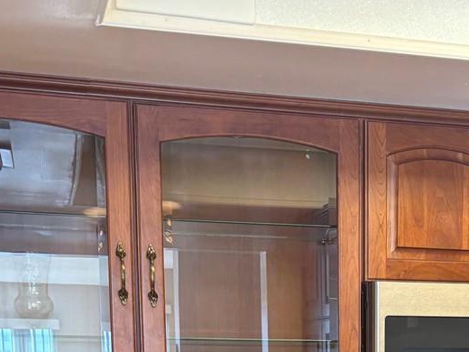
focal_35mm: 80
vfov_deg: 16.7
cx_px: 393
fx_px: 1084
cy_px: 527
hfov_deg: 23.9
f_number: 1.6
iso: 125
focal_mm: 5.96
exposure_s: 1/60
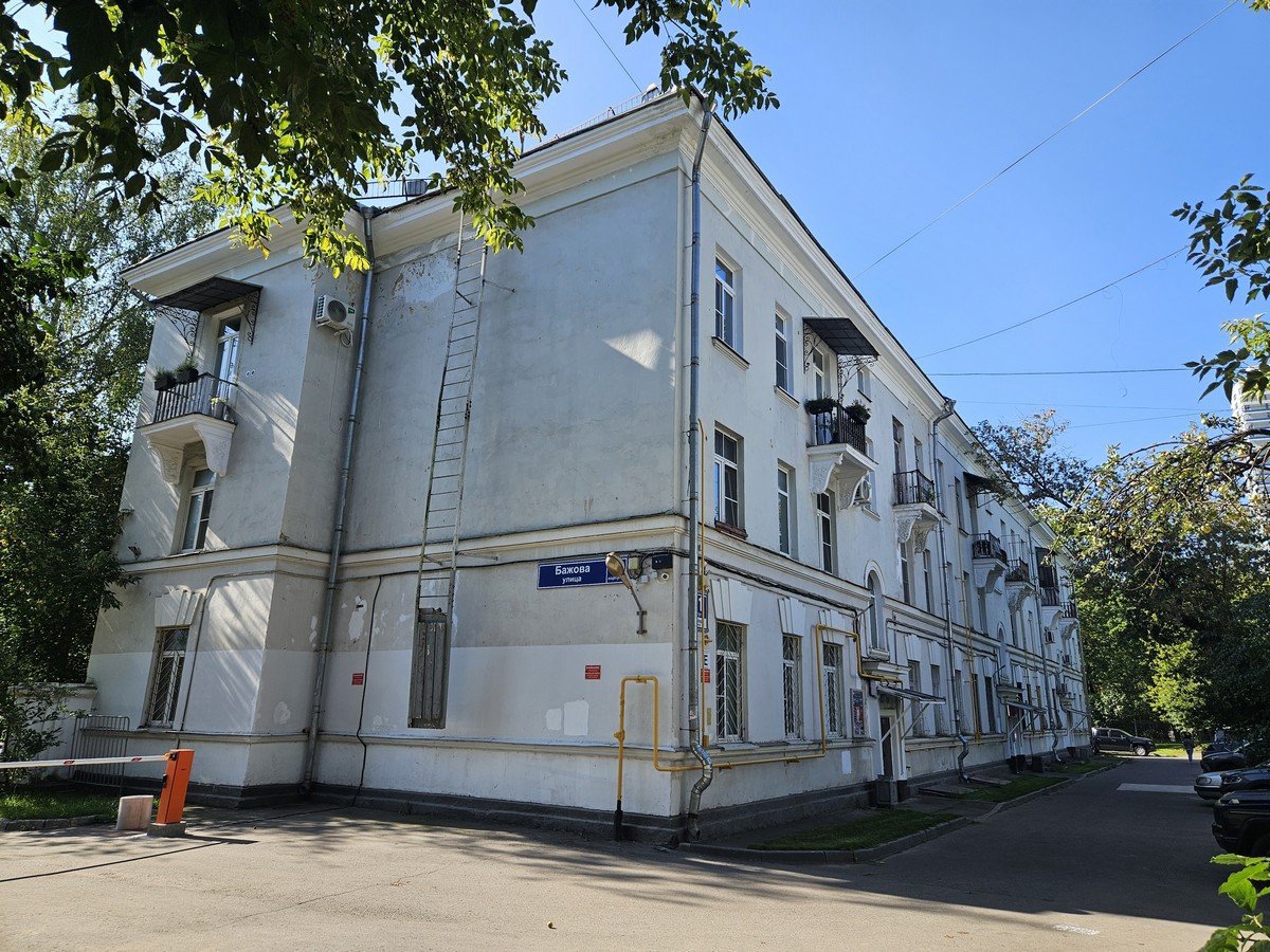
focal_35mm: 23
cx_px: 635
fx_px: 844
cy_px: 476
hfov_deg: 73.9
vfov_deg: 58.9
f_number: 1.8
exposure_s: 1/738
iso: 25
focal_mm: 5.4
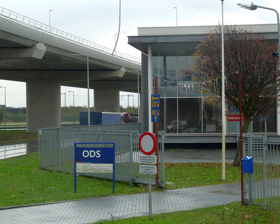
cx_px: 144
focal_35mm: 87
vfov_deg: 17.7
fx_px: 721
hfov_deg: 22.0
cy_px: 112
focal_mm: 13.7
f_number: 4.2
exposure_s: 1/40
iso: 80
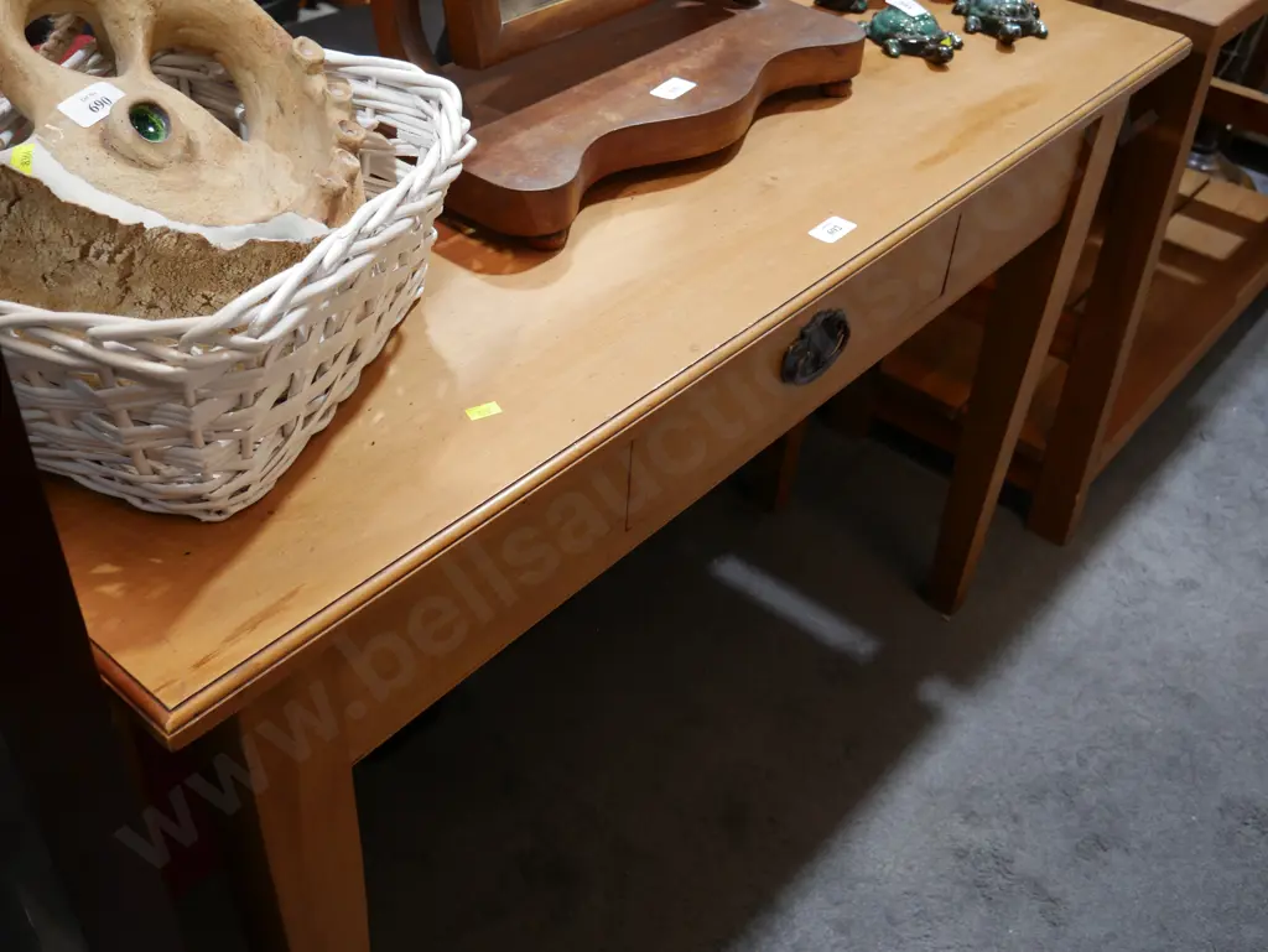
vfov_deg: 37.8
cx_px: 634
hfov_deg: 49.0
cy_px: 476
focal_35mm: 38
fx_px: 1393
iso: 320
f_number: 4.1
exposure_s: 1/60
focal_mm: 19
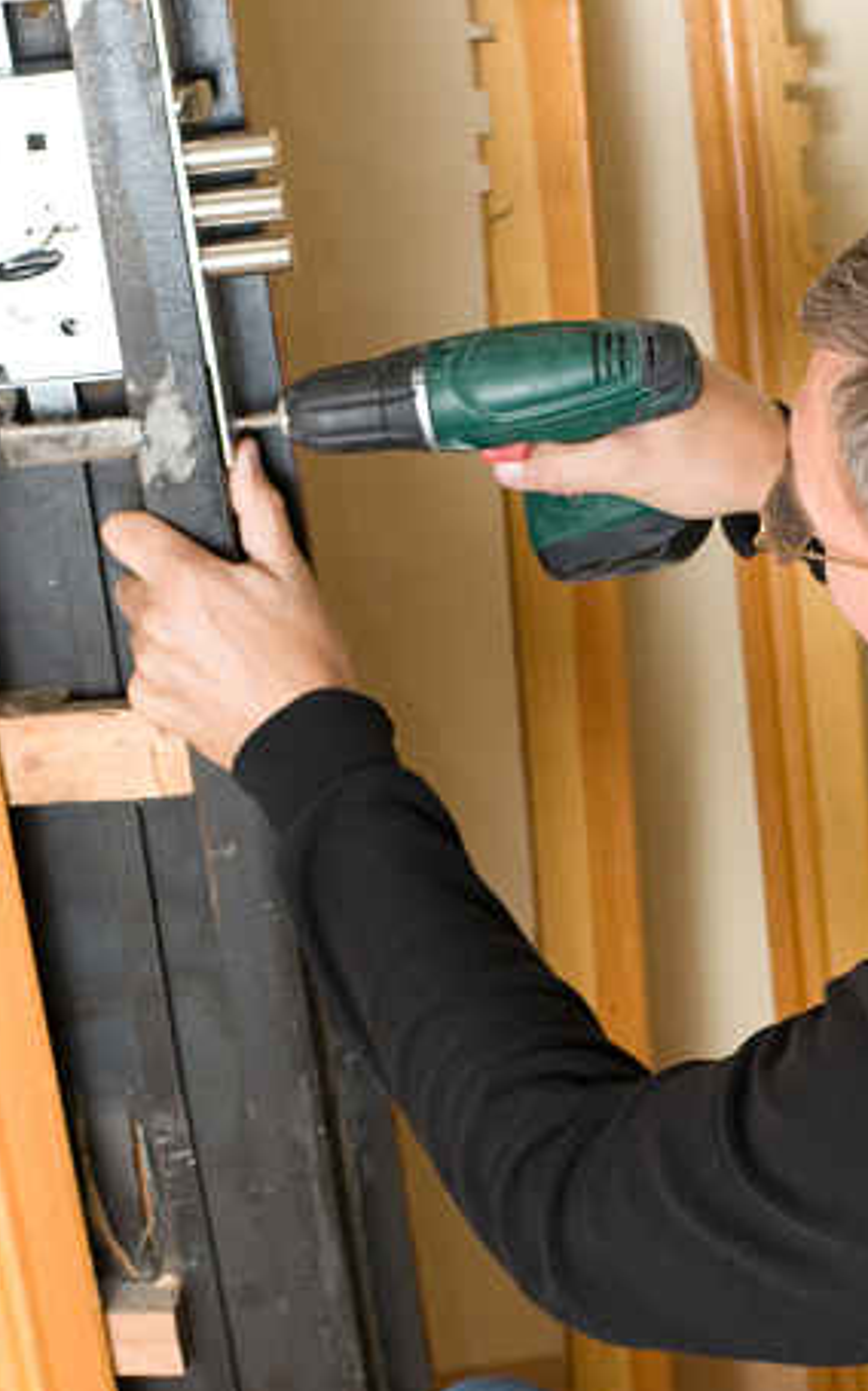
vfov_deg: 20.5
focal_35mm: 101
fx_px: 3826
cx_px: 513
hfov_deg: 12.9
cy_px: 890
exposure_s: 1/125
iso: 200
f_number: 6.3
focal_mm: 50
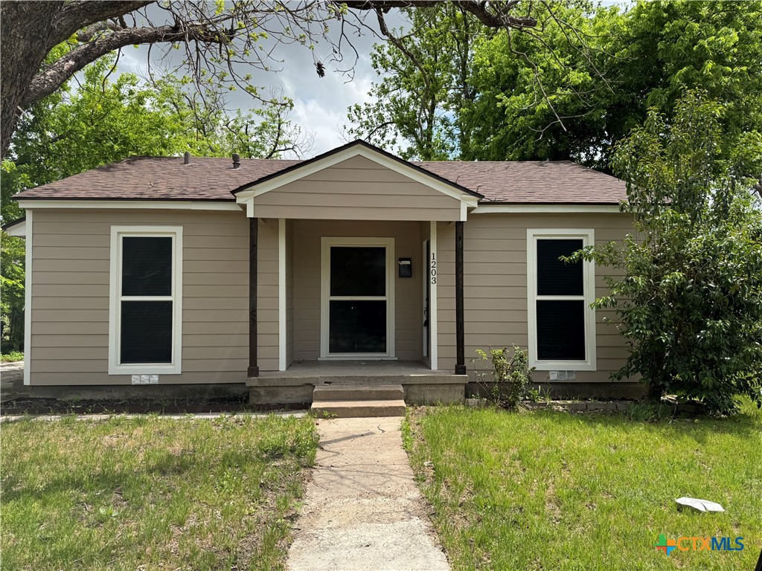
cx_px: 381
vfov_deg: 56.8
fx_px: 528
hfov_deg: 71.6
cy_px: 286
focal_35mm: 24
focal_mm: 6.76
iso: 80
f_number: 1.78
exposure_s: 1/3413
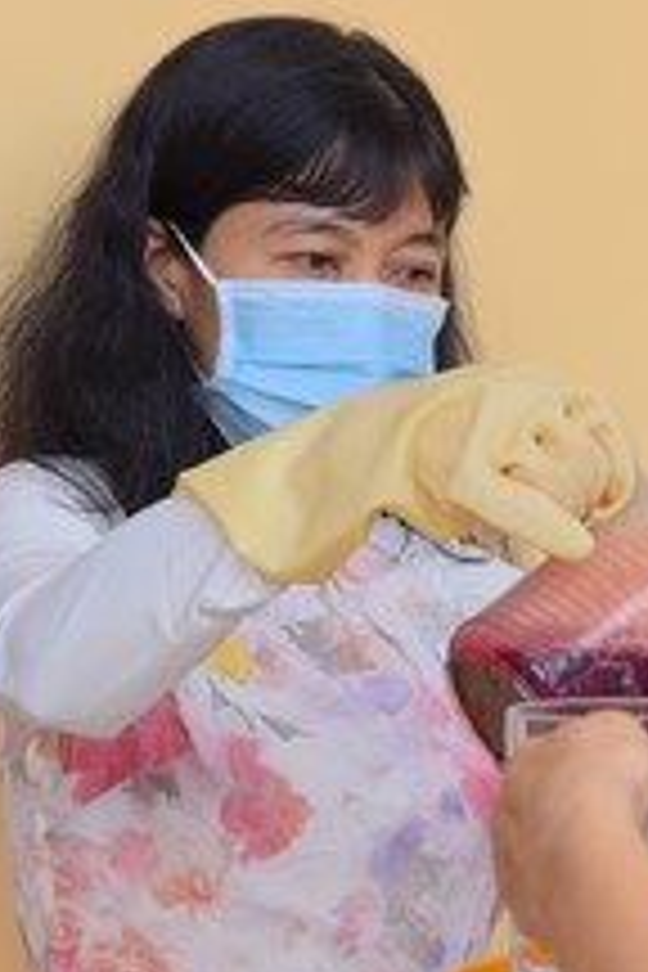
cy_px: 734
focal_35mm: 196
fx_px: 5292
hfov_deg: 6.9
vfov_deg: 10.5
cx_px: 880
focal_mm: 65
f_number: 5.6
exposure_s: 1/200
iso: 200
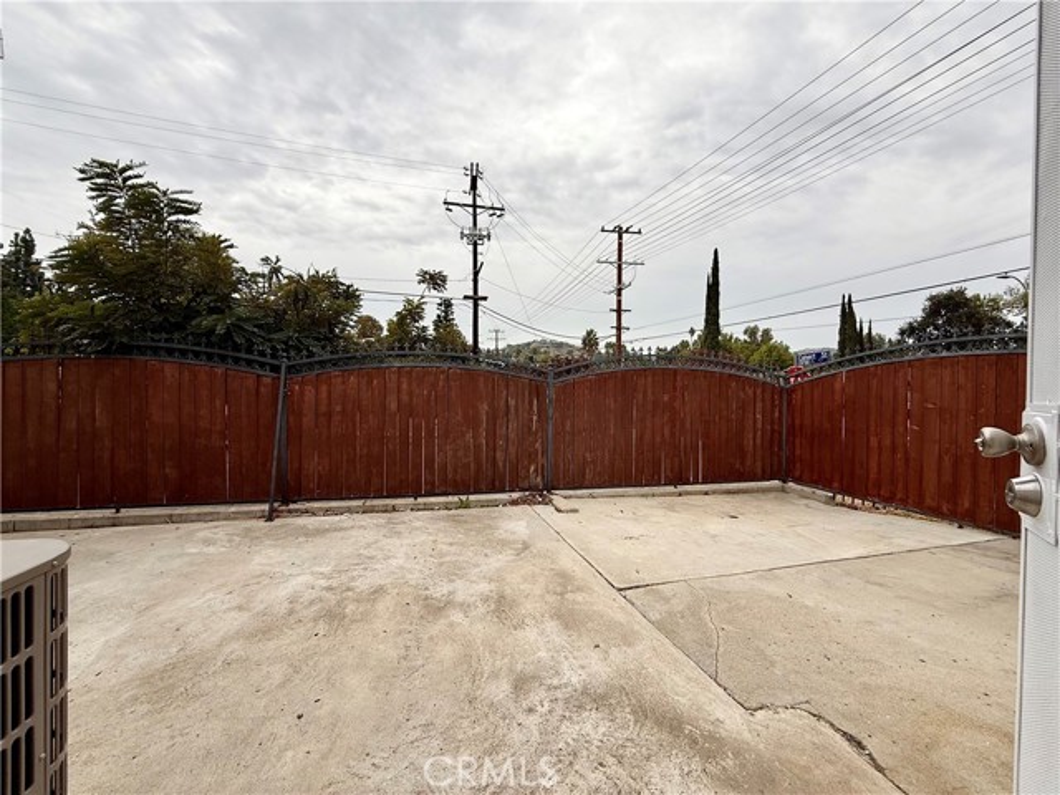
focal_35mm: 14
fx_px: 429
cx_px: 530
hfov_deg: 102.1
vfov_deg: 85.7
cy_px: 398
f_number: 2.2
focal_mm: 2.22
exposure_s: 1/1259
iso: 50
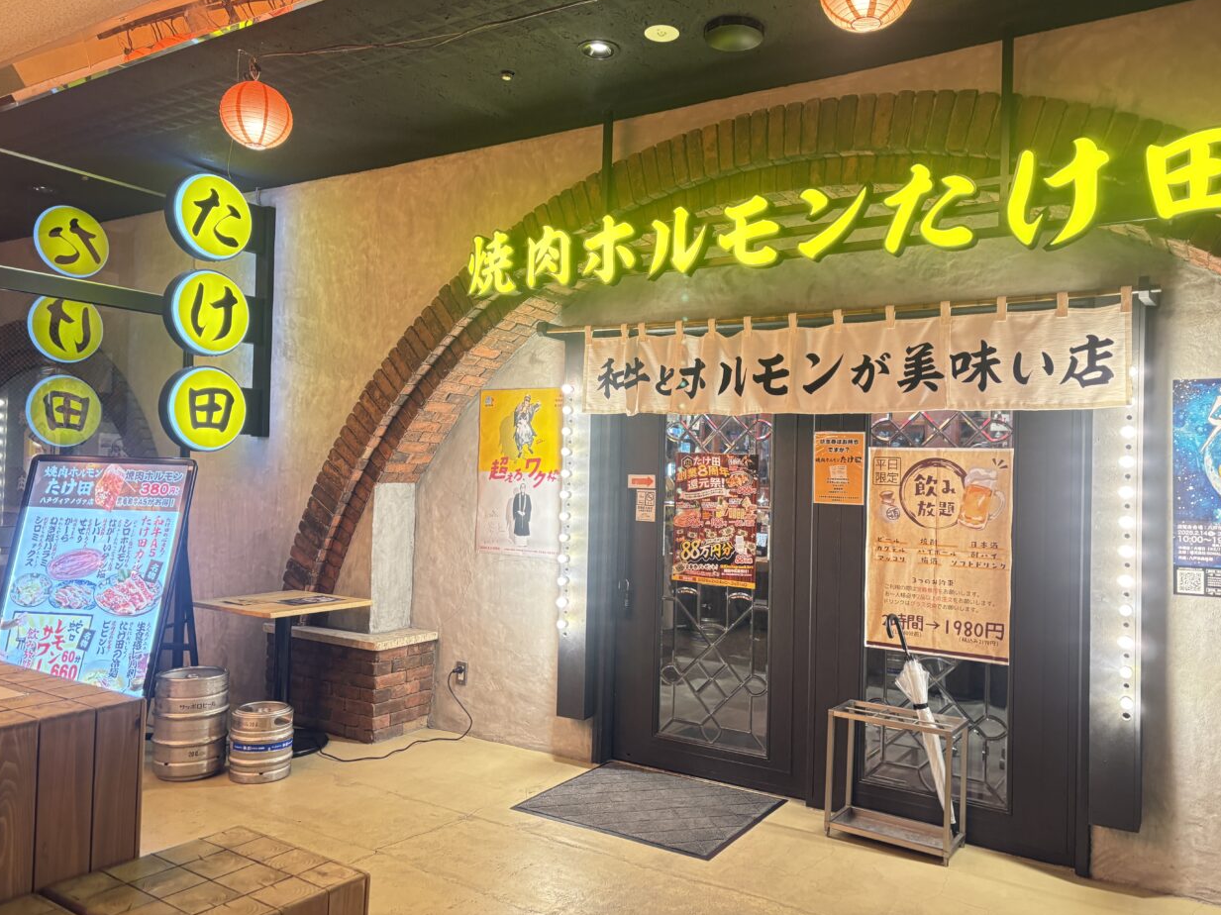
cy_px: 444
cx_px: 626
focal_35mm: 27
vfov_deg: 51.3
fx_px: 952
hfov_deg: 65.3
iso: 200
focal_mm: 5.96
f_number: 1.6
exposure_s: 1/50
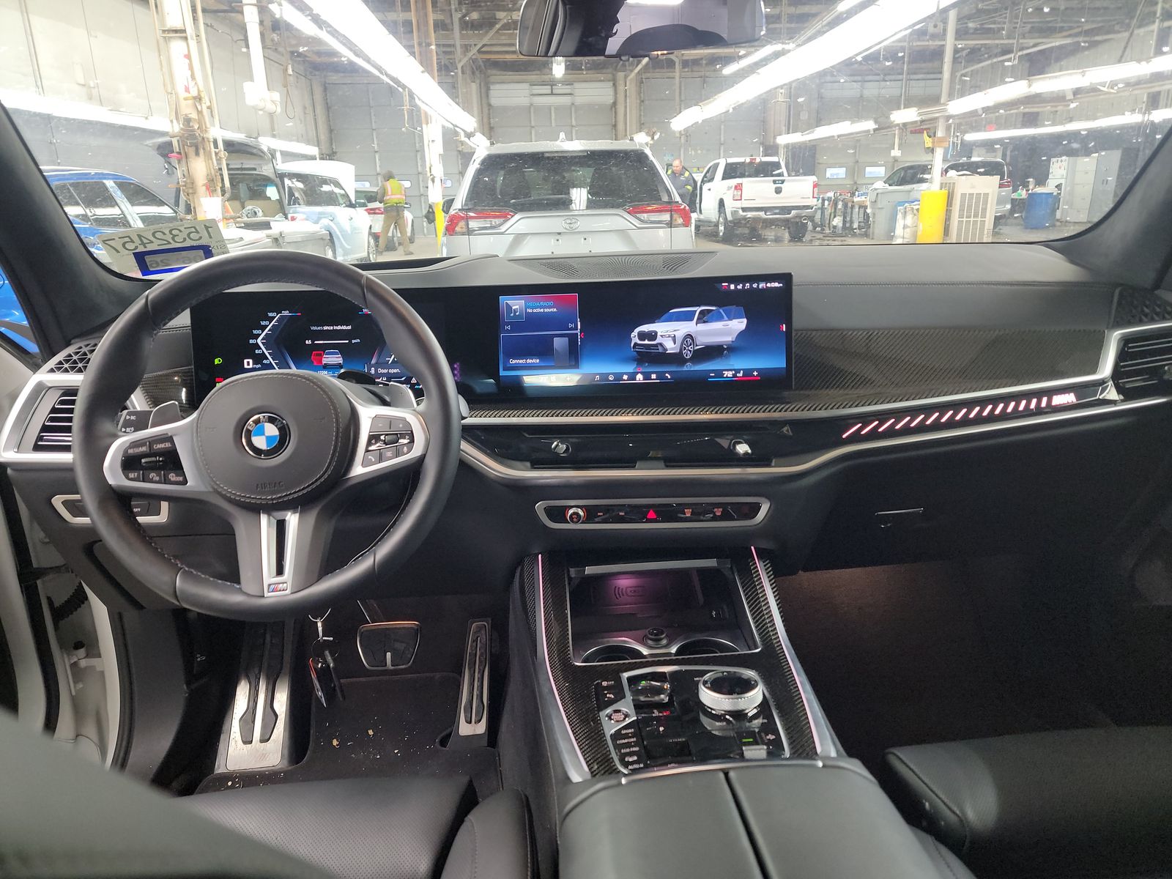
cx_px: 586
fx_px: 813
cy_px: 440
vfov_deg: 56.8
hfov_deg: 71.6
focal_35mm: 24
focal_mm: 6.7
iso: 564
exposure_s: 1/59
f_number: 1.8
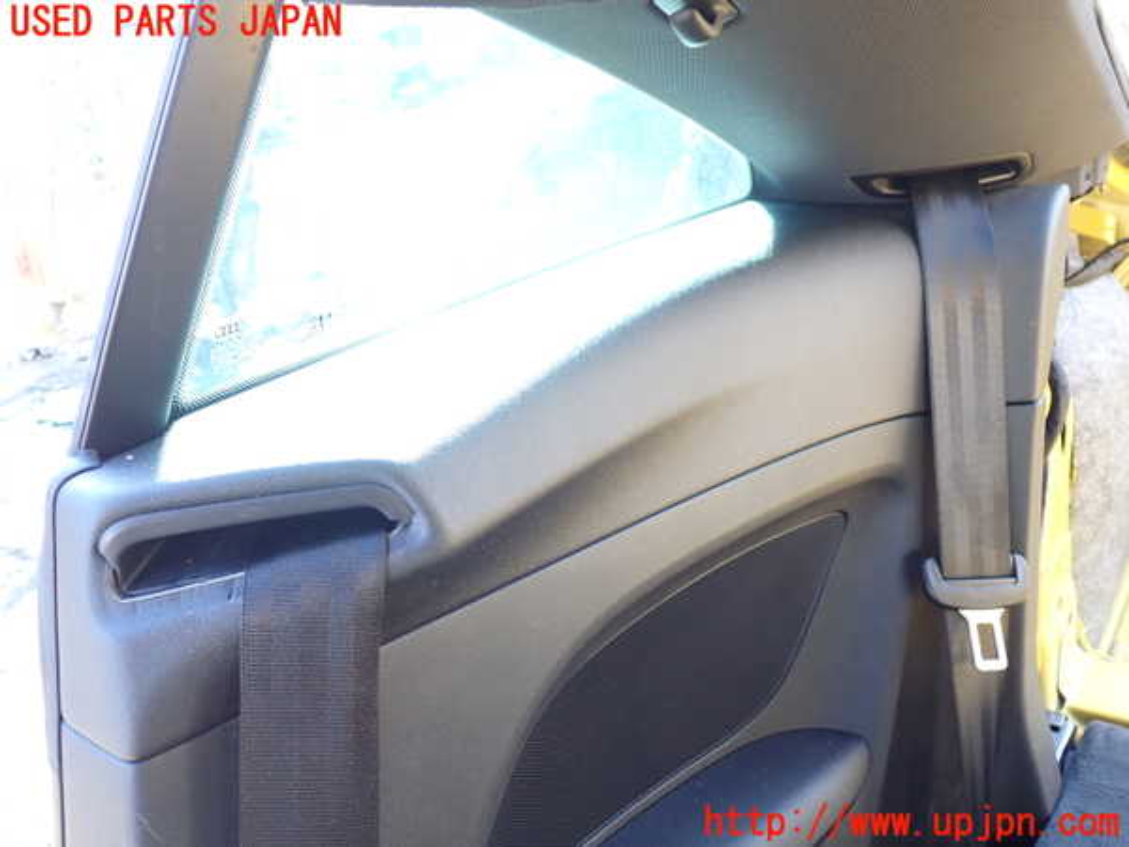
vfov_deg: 46.8
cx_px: 564
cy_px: 424
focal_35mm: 30
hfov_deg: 60.0
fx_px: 978
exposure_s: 1/60
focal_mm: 5.4
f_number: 2.3
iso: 200
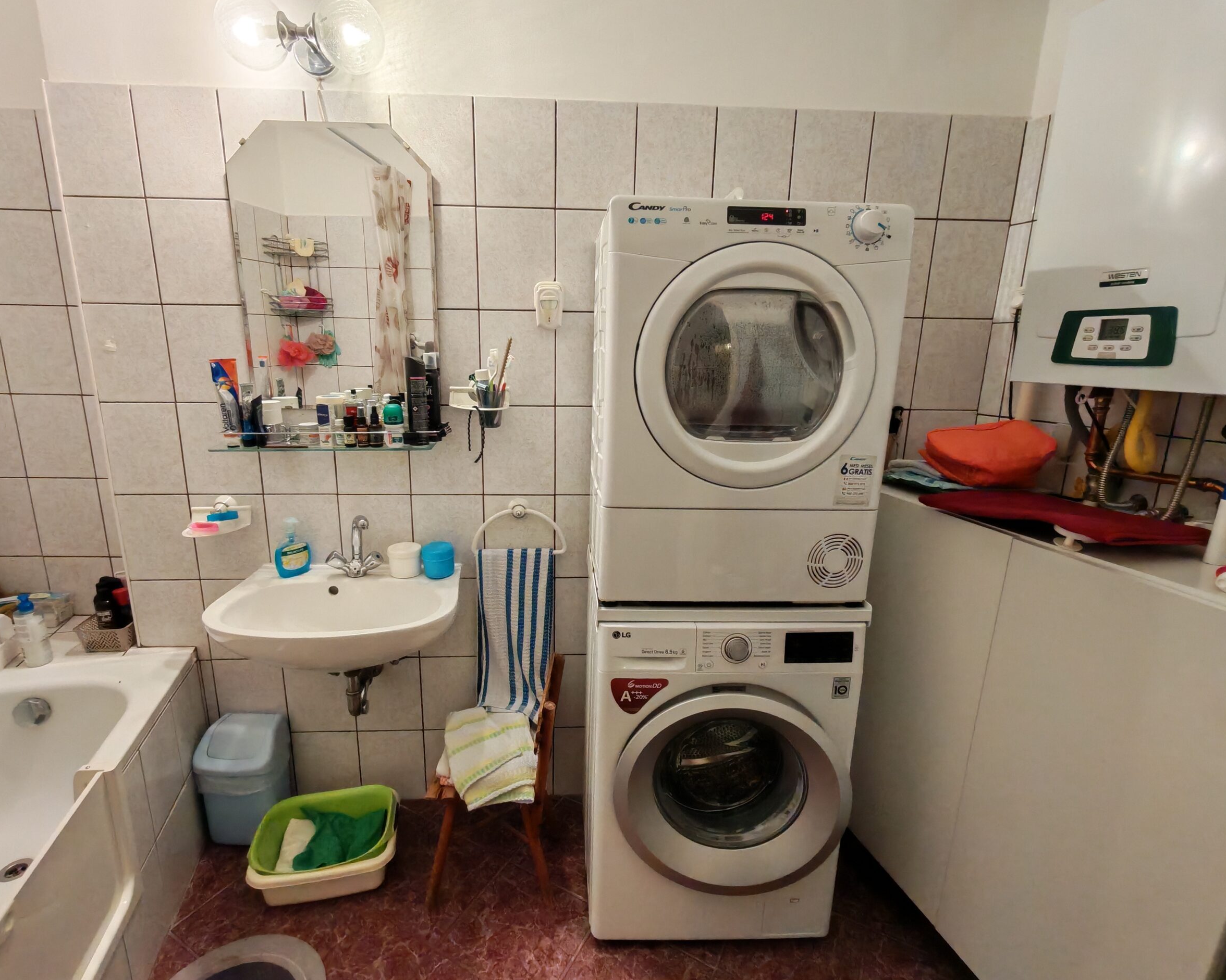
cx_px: 582
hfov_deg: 89.6
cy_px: 489
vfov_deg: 77.0
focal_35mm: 17
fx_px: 617
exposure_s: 1/33
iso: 320
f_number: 2.2
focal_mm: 1.96
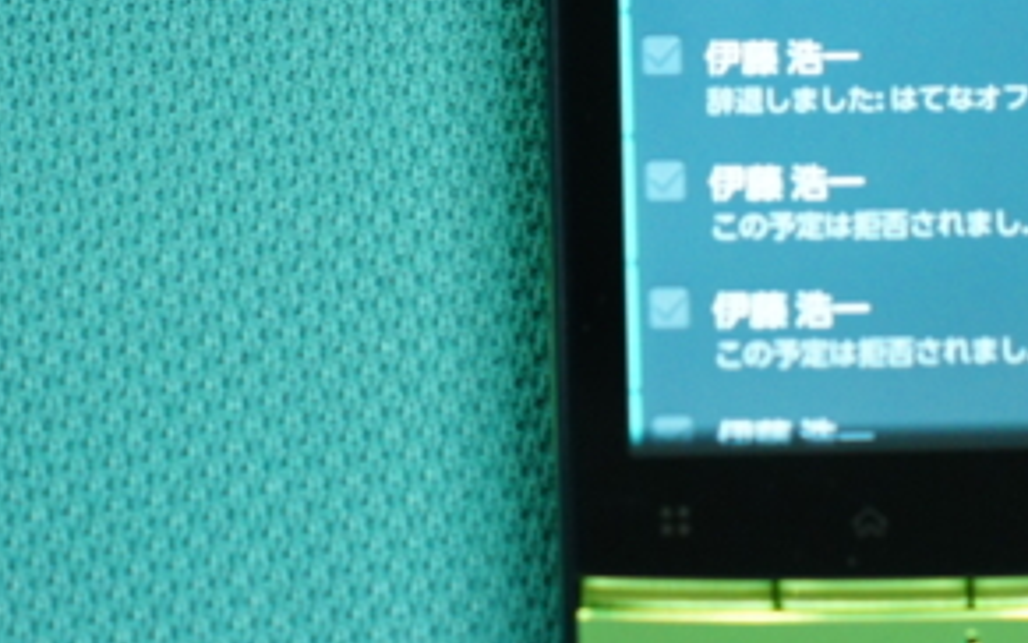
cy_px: -18
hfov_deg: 12.4
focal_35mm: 168
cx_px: 933
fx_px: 4708
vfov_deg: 7.8
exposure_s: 1/25
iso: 800
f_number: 4
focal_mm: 50
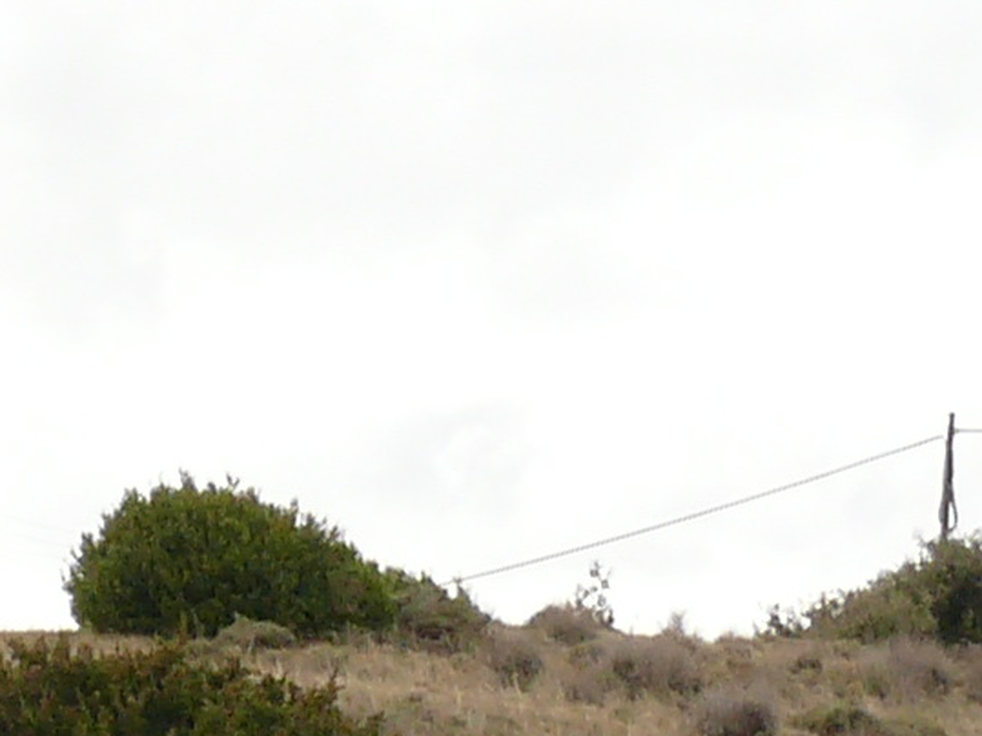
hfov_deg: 8.3
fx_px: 6722
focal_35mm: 237
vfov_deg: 6.2
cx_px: -206
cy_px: 1068
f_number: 6.3
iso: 100
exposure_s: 1/50
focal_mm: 7.4
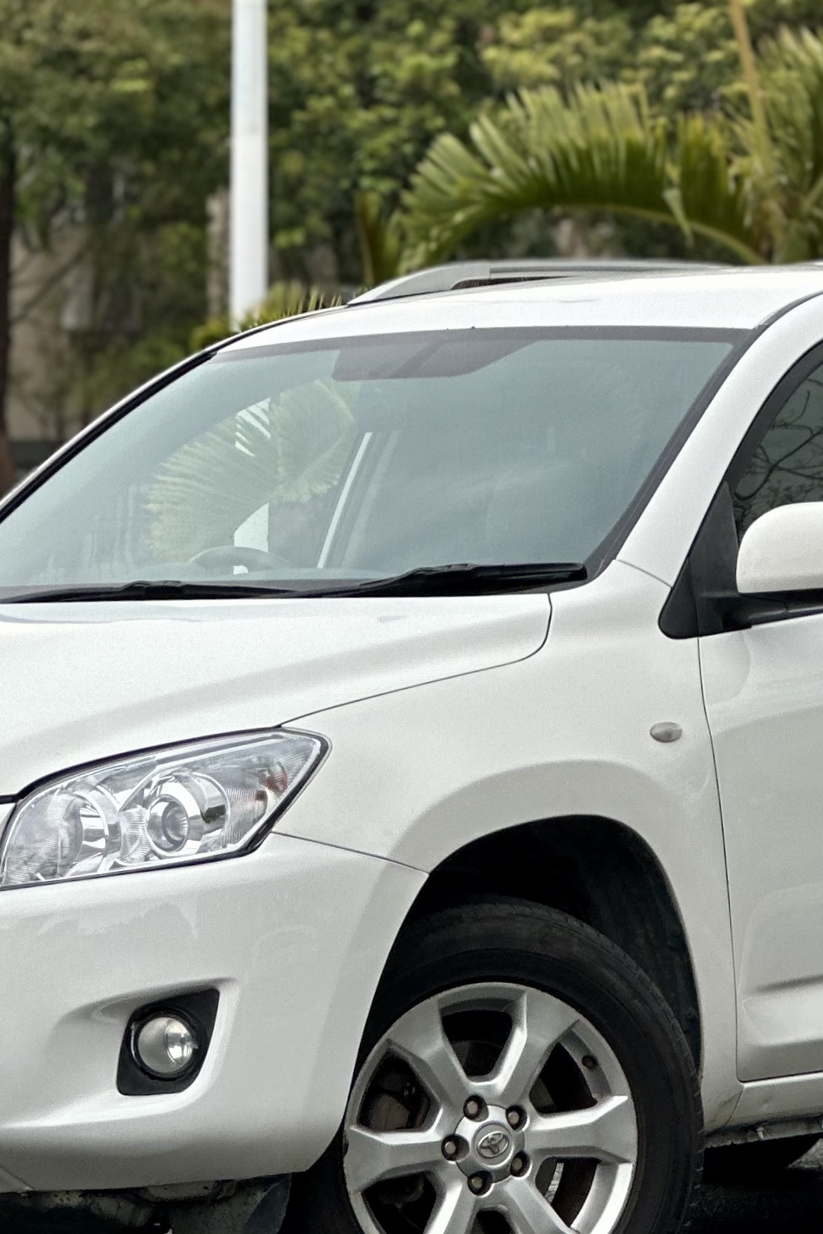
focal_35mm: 168
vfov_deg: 12.2
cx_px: 513
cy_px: 654
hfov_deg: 8.2
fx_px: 5759
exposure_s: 1/233
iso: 25
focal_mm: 9
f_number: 2.8
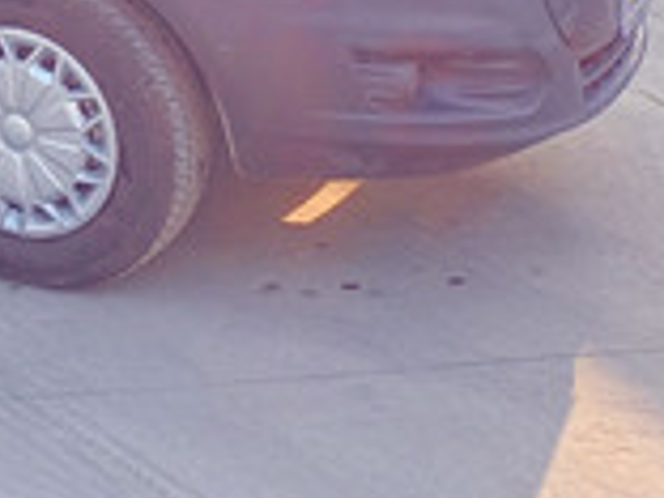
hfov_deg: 17.8
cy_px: -319
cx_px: -396
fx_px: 1841
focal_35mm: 96
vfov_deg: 14.1
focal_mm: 4.71
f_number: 1.79
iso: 100
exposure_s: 1/108
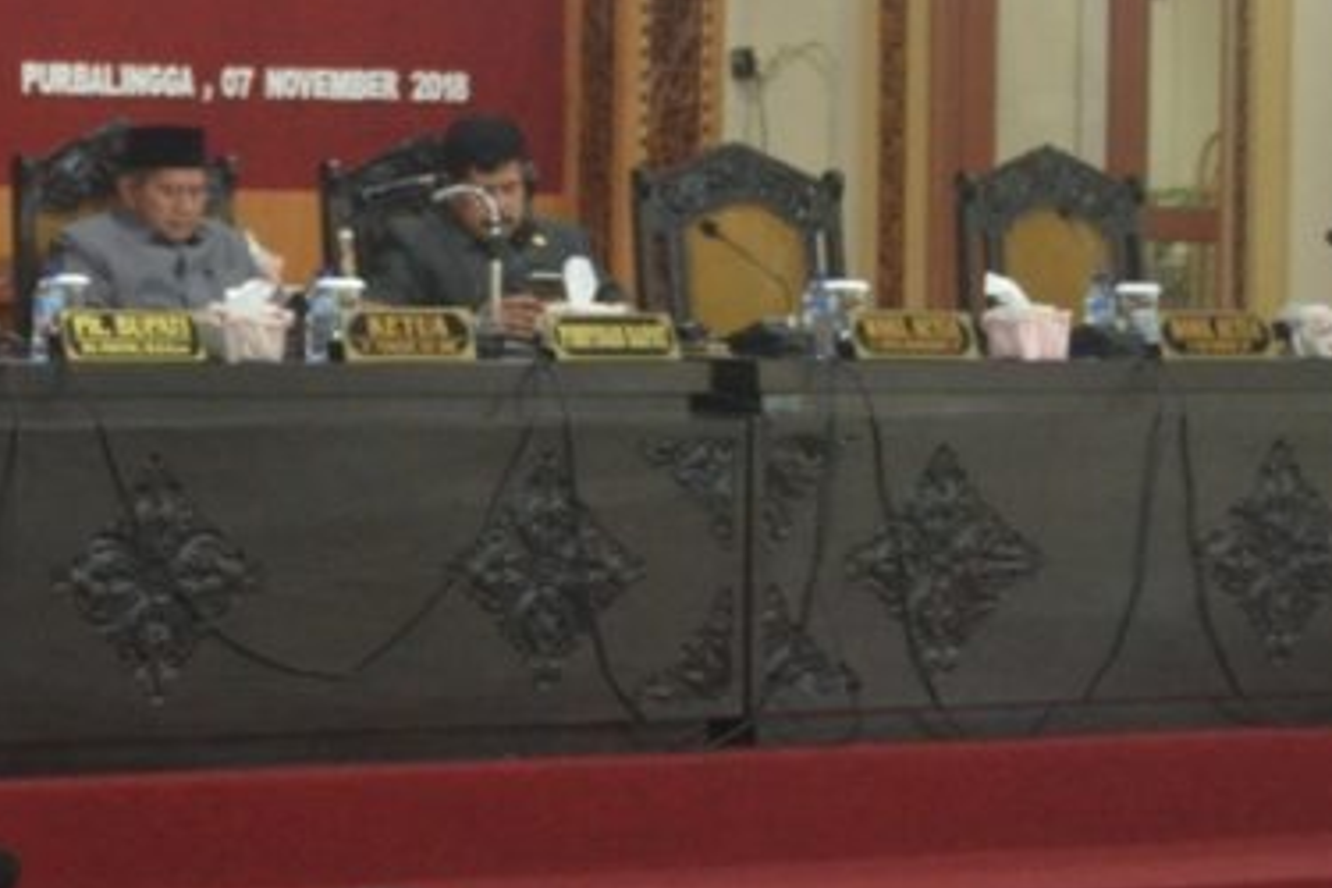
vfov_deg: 10.3
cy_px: -80
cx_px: -92
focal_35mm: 131
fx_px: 4847
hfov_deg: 15.3
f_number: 4.2
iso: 1600
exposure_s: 1/15
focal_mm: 32
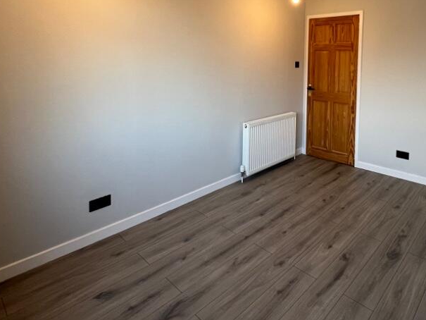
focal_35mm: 22
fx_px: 271
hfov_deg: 73.3
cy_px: 76
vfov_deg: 57.7
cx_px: 294
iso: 100
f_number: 1.8
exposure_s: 1/99
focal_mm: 1.57
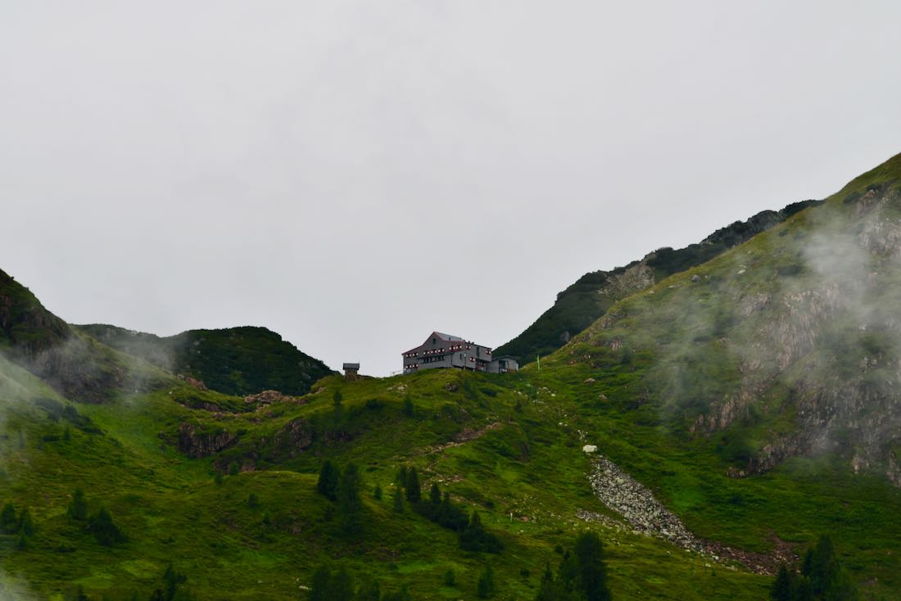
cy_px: 300
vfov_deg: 5.7
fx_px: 6008
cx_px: 450
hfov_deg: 8.6
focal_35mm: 240
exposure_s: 1/500
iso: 160
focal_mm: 160
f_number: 8
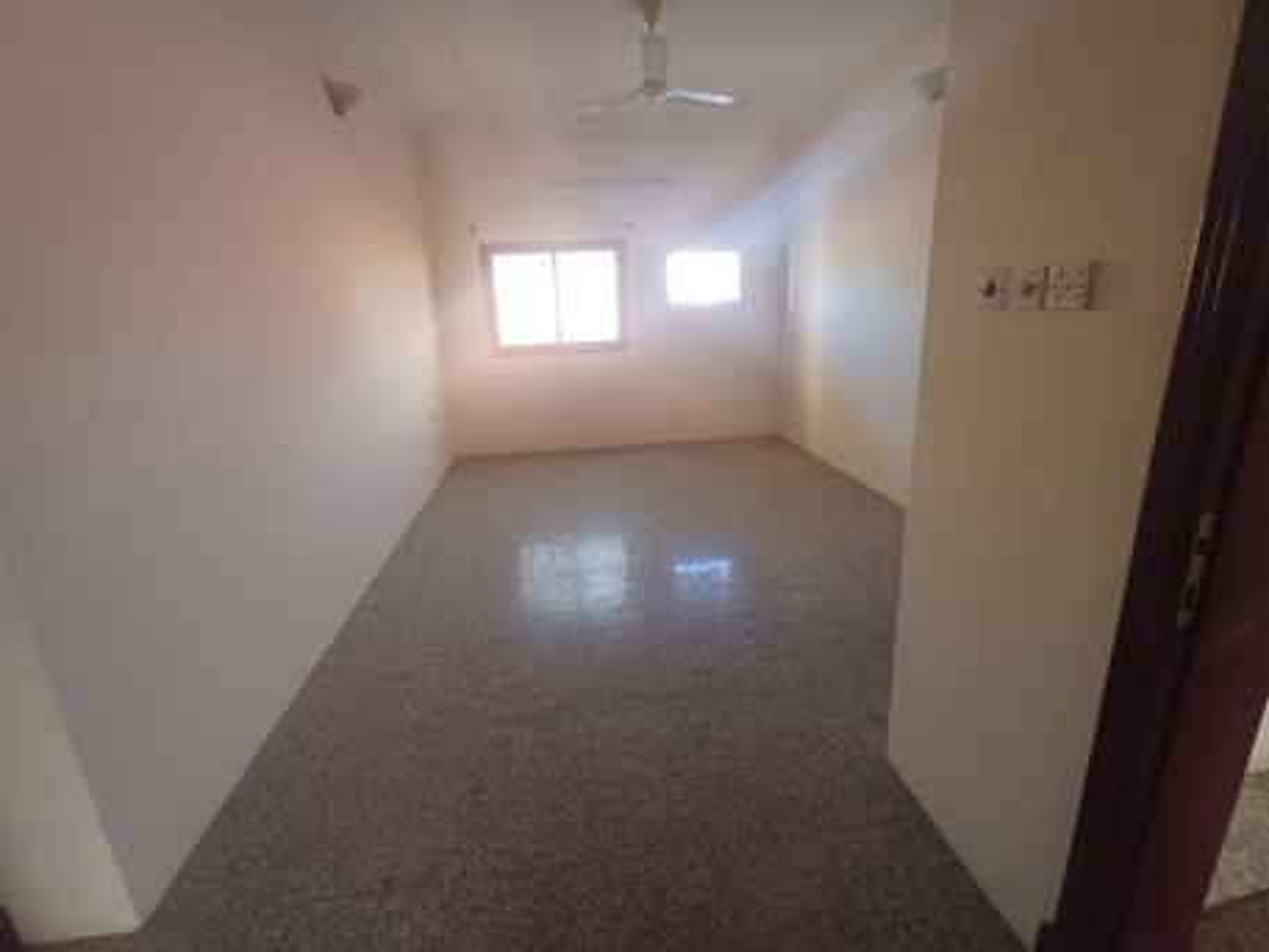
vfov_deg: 78.1
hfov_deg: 94.5
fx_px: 587
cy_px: 476
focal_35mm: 16
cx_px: 634
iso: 160
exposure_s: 1/25
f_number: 2.2
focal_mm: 1.64
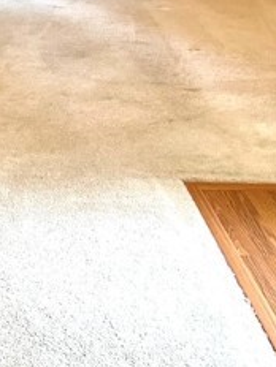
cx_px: -130
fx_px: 914
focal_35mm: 86
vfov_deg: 19.8
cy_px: -177
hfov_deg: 15.9
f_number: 1.6
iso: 160
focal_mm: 5.1
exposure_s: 1/60
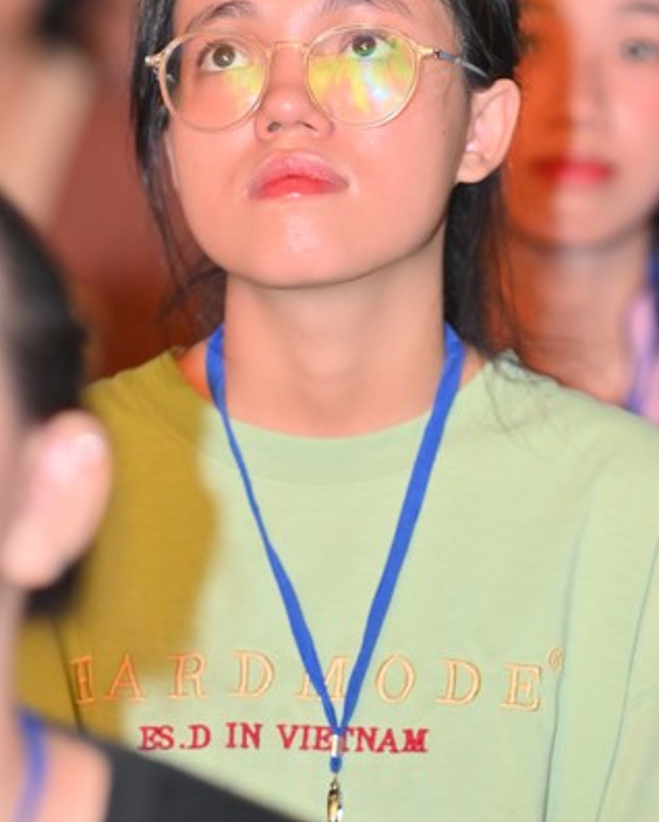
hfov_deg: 5.0
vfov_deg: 6.3
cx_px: 383
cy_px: 427
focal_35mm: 307
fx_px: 7479
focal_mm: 200
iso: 2000
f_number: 4
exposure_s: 1/160
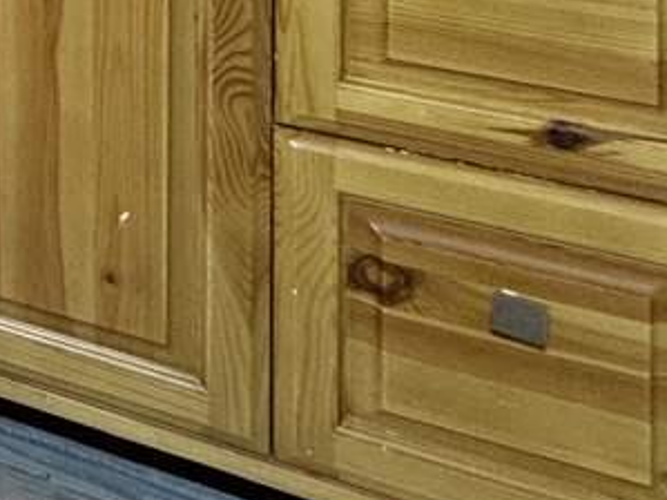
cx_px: -649
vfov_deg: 17.9
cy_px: -467
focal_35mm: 60
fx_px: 1156
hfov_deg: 19.4
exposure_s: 1/120
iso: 160
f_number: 2.2
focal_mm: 2.22
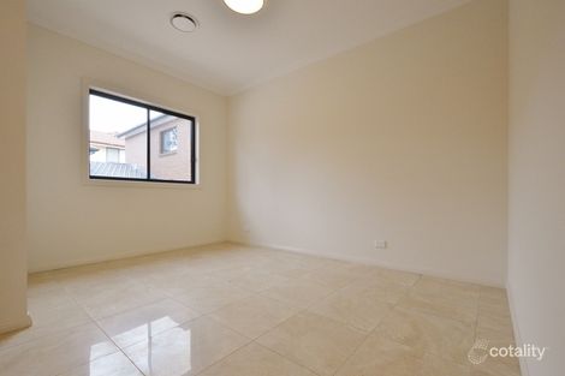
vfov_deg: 77.3
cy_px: 188
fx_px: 235
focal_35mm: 15
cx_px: 282
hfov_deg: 100.4
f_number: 14
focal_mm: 10
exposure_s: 1/160
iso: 1600
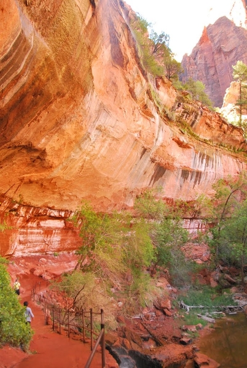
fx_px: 277
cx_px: 124
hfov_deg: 48.1
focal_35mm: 27
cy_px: 184
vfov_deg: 67.3
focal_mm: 18
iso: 400
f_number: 4.5
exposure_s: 1/80
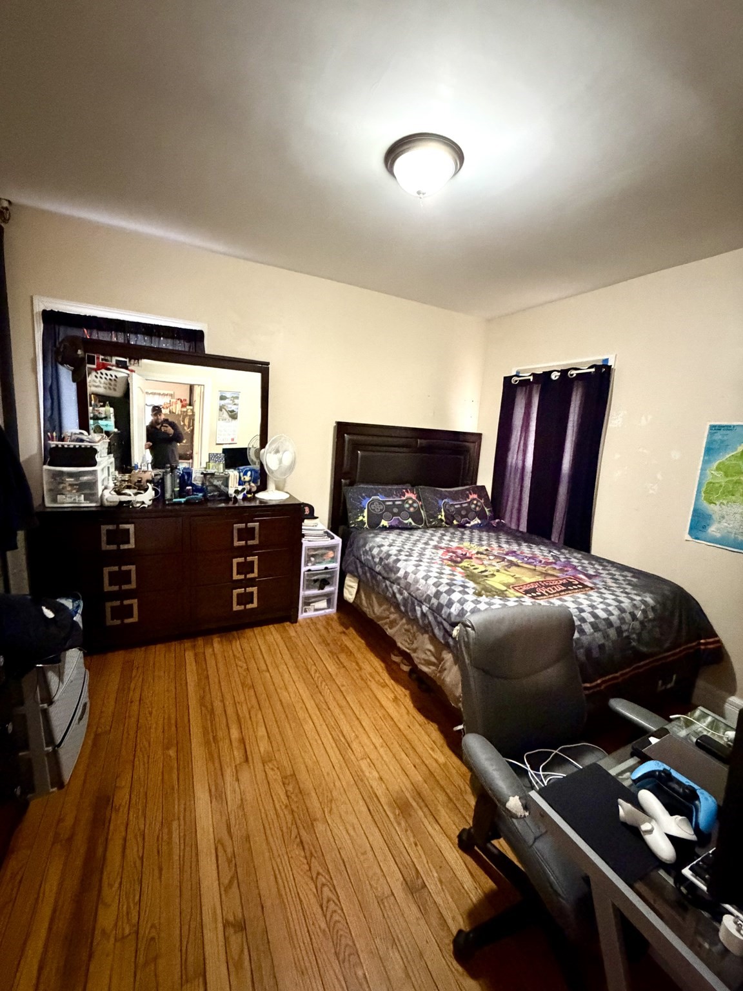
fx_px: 401
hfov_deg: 85.7
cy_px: 496
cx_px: 372
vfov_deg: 102.1
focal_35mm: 14
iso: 1250
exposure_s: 1/40
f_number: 2.2
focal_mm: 2.22
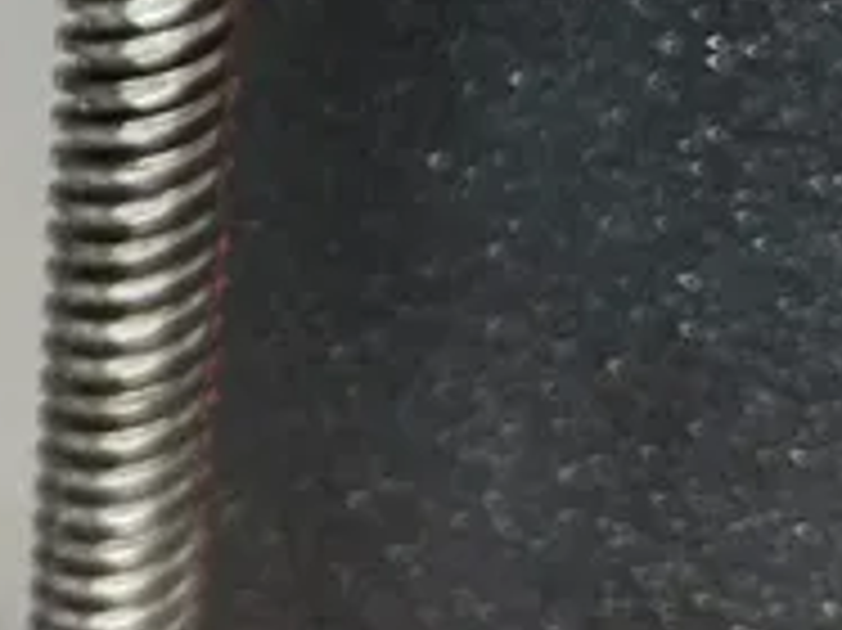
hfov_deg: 14.6
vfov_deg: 11.6
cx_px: -448
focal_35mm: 125
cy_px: -137
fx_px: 3039
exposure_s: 1/40
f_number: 1.8
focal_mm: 3.99
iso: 400
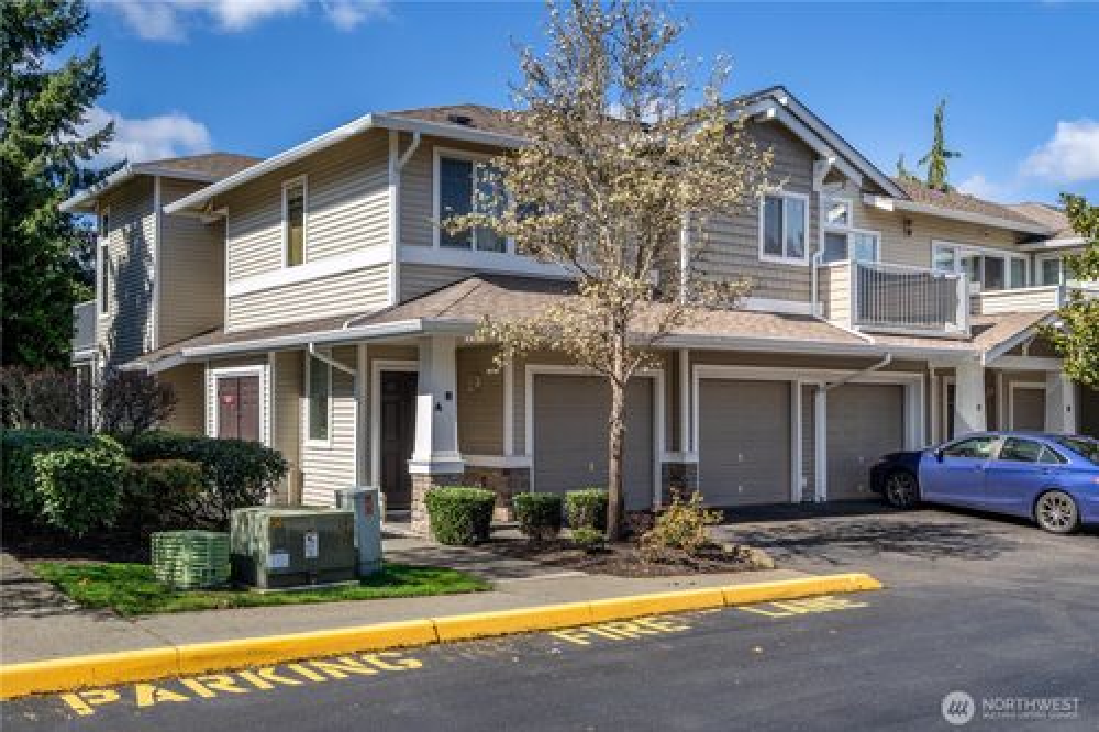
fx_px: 732
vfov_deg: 53.1
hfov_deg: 73.8
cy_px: 366
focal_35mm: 24
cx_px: 550
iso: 100
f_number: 6.7
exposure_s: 1/250
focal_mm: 24
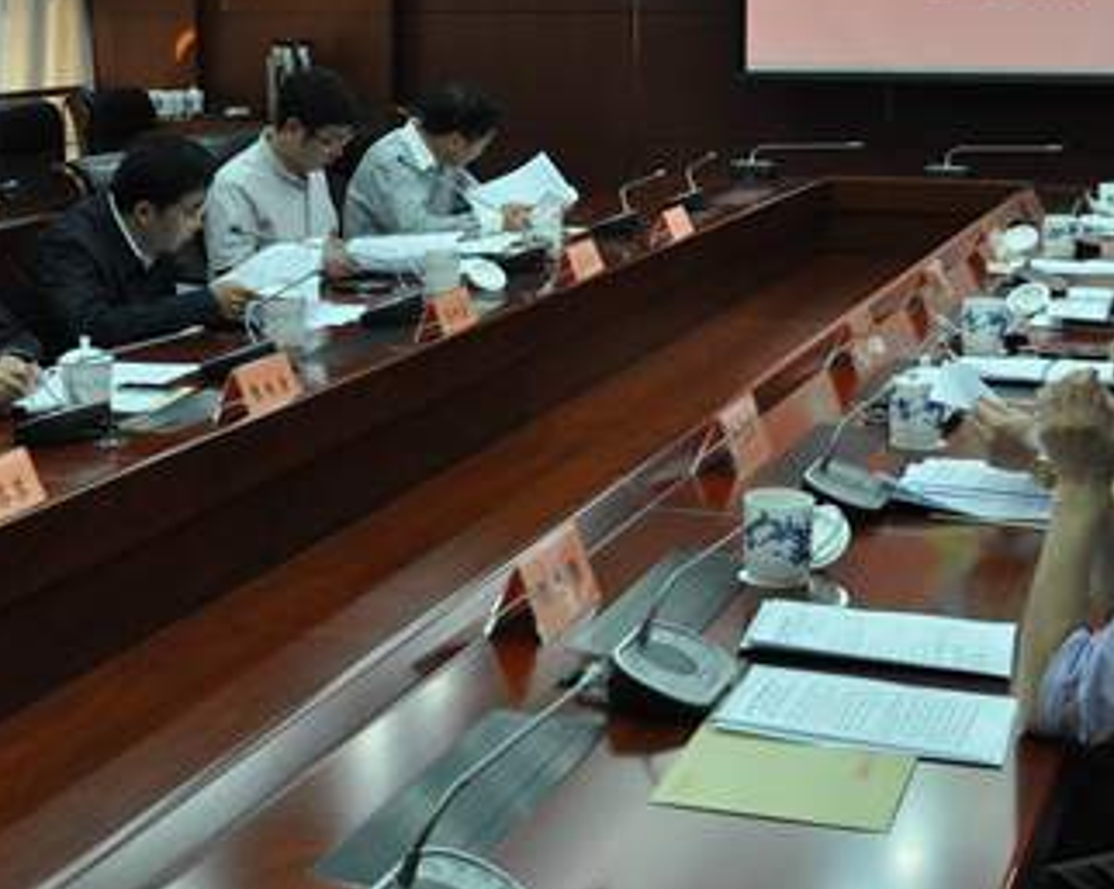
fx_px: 2075
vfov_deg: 24.0
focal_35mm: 63
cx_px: 412
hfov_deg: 29.9
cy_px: 258
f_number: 5
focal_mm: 24
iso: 1600
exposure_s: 1/100
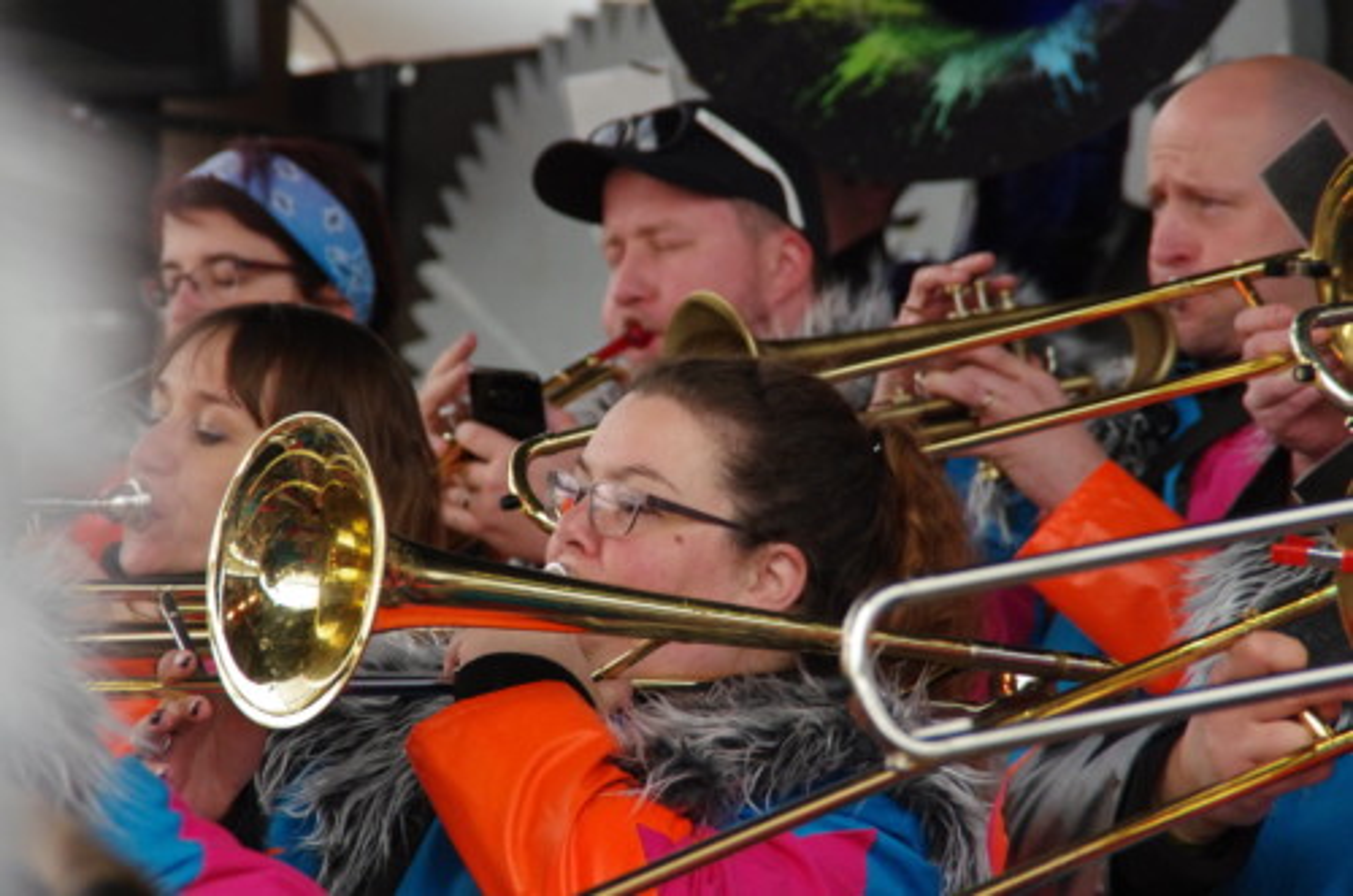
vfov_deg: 4.6
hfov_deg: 6.9
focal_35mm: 300
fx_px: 11250
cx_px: 676
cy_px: 448
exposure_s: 1/250
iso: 3200
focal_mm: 200
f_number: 8
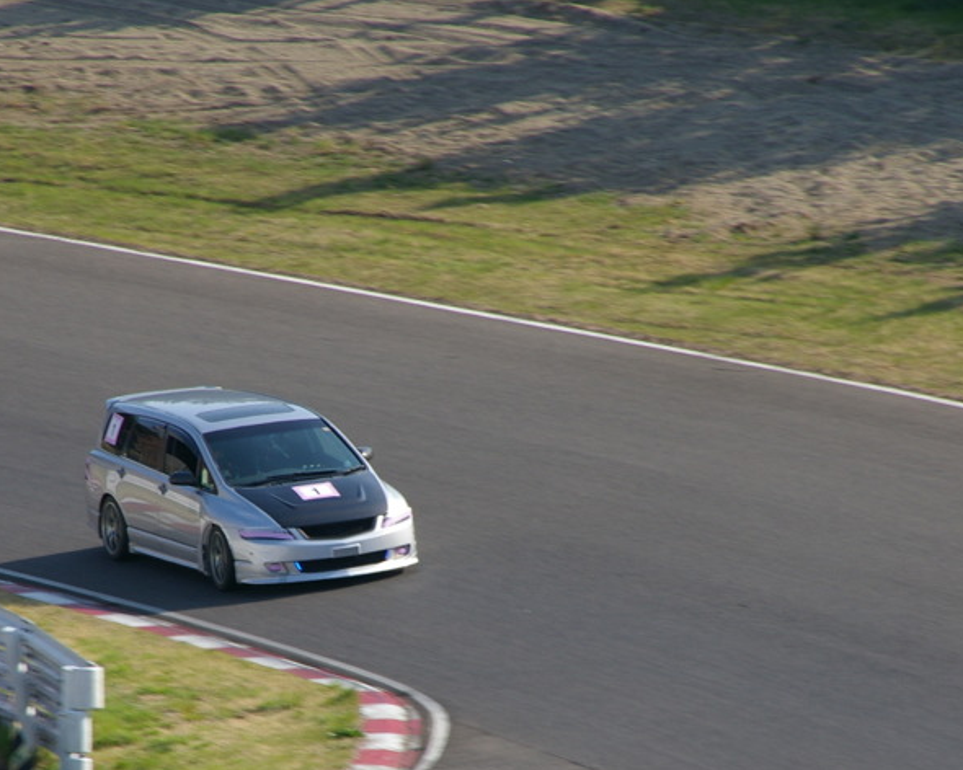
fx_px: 17414
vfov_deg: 2.5
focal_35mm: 611
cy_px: 538
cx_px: 346
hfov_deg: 3.2
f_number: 13
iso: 200
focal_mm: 250
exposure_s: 1/125
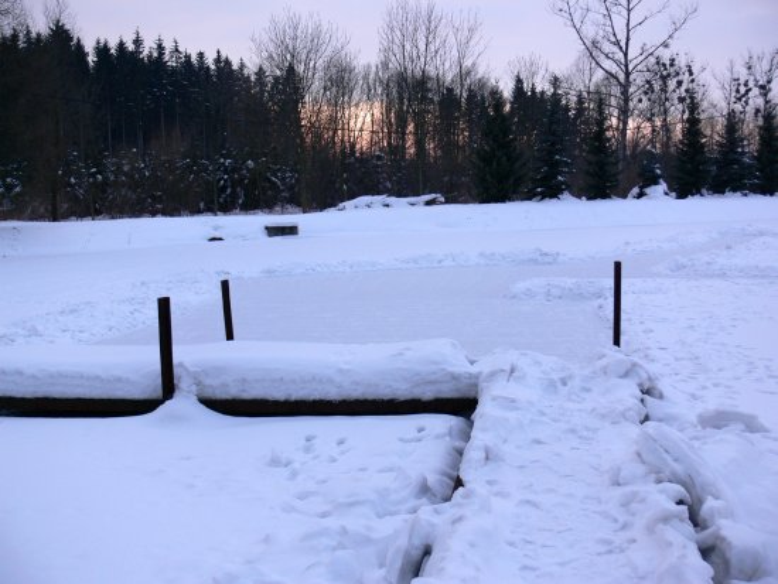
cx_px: 389
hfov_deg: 51.3
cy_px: 292
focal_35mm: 36
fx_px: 809
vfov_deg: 39.7
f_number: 2.8
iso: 100
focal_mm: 7.6
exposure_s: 1/30
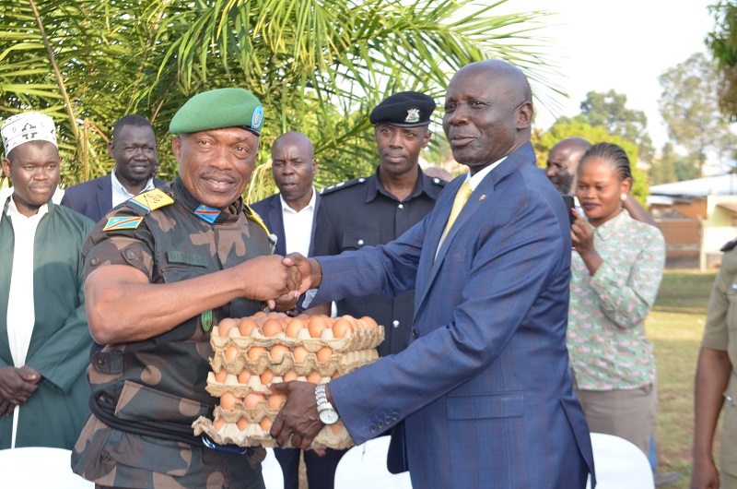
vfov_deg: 21.5
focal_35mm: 63
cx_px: 368
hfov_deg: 32.0
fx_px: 1287
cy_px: 244
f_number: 9
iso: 800
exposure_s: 1/200
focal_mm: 42
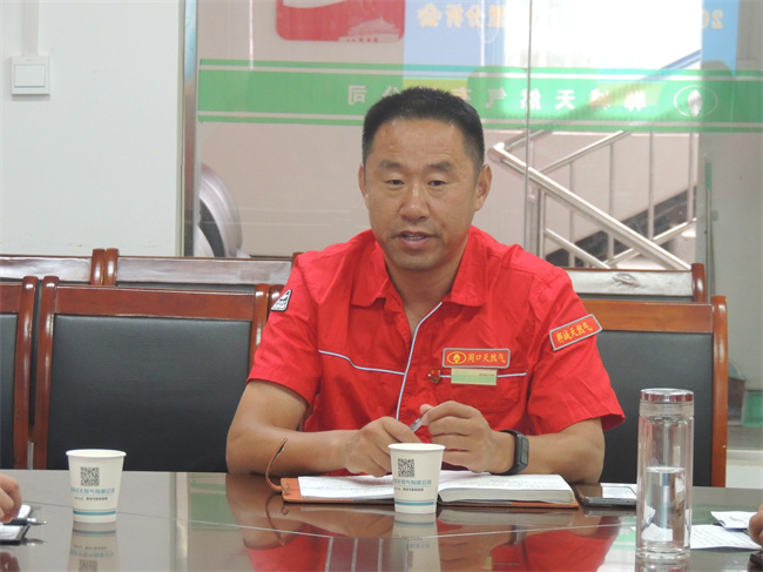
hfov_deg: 11.6
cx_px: 382
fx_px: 3746
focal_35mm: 170
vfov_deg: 8.7
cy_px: 286
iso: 800
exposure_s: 1/10
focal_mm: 30.3
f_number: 4.5
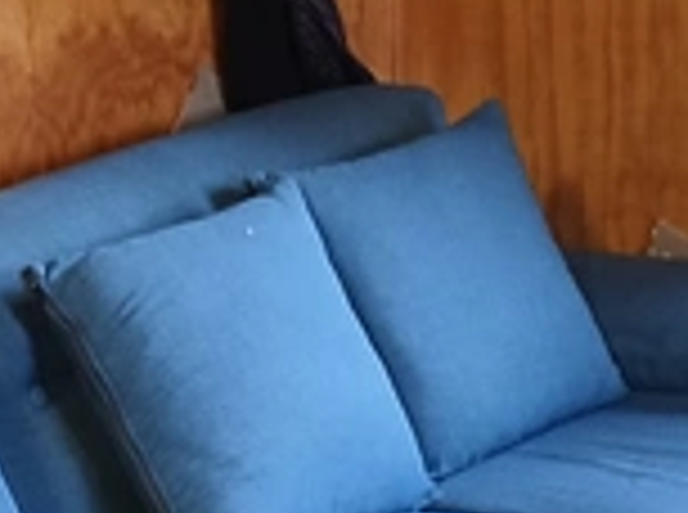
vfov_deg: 19.5
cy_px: 356
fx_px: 1487
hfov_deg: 25.5
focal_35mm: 75
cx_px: 121
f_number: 1.8
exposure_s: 1/20
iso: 800
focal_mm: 3.98
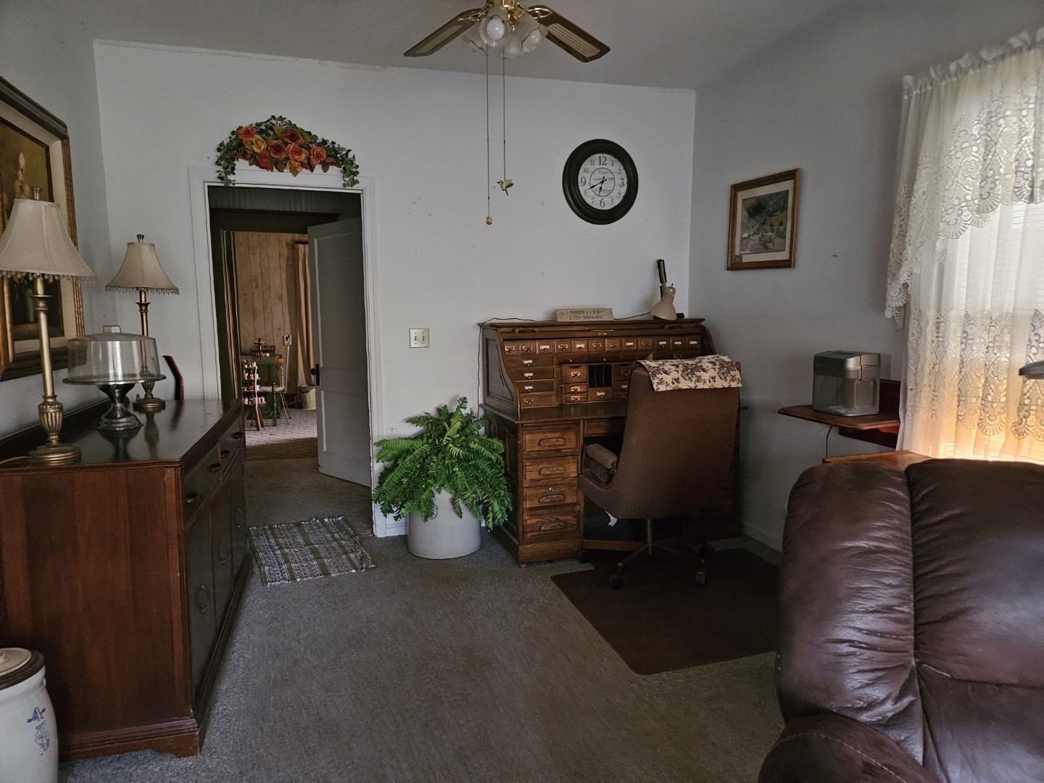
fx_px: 694
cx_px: 522
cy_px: 392
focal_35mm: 23
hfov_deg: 73.9
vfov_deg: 58.9
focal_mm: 5.4
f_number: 1.8
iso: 1250
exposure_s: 1/24
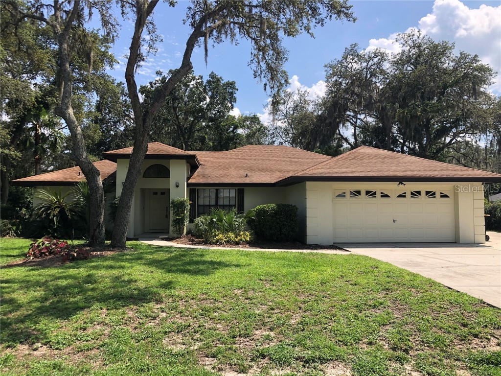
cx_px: 250
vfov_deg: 49.7
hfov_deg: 63.4
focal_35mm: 28
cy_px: 188
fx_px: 405
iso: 20
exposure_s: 1/1473
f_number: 1.8
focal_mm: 3.99
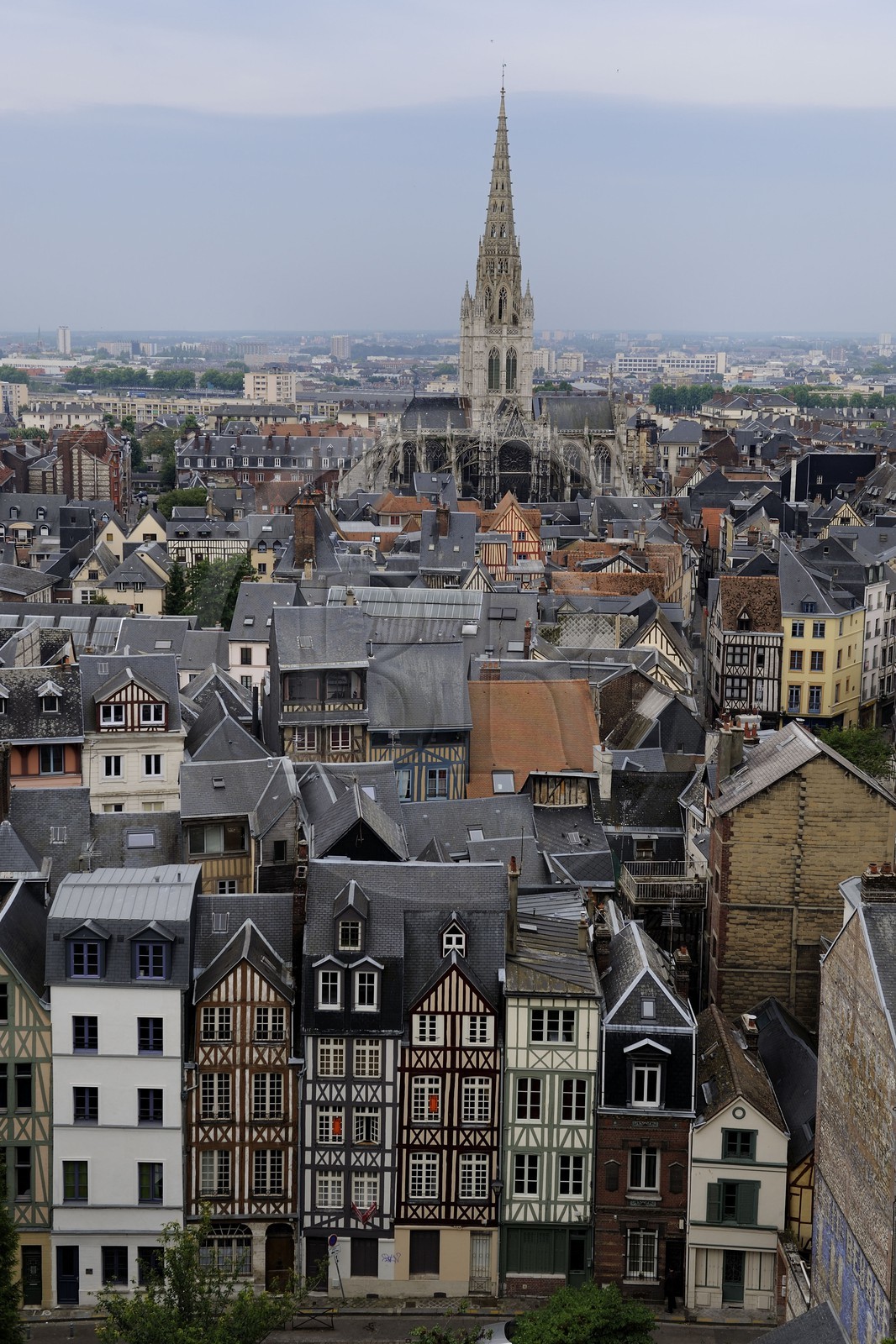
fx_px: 1681
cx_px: 448
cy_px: 672
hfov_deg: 29.9
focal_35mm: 45
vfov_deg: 43.6
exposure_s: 1/125
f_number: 5.6
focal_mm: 45
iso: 200
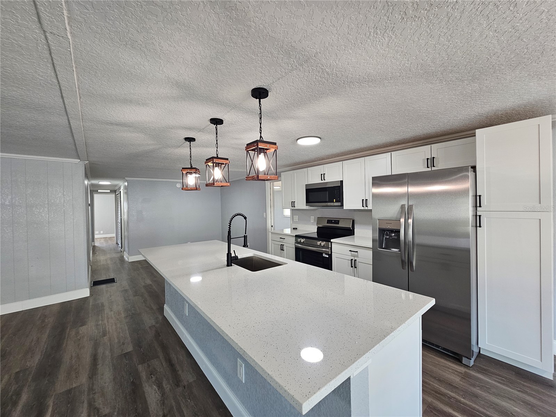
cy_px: 208
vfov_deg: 89.9
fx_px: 209
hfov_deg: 106.2
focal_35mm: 13
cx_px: 278
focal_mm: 2.2
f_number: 2.2
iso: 125
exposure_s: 1/60
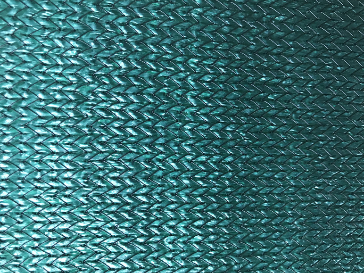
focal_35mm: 29
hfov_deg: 61.7
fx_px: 305
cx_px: 184
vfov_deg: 48.2
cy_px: 139
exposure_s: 1/25
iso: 32
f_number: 1.8
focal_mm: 3.99
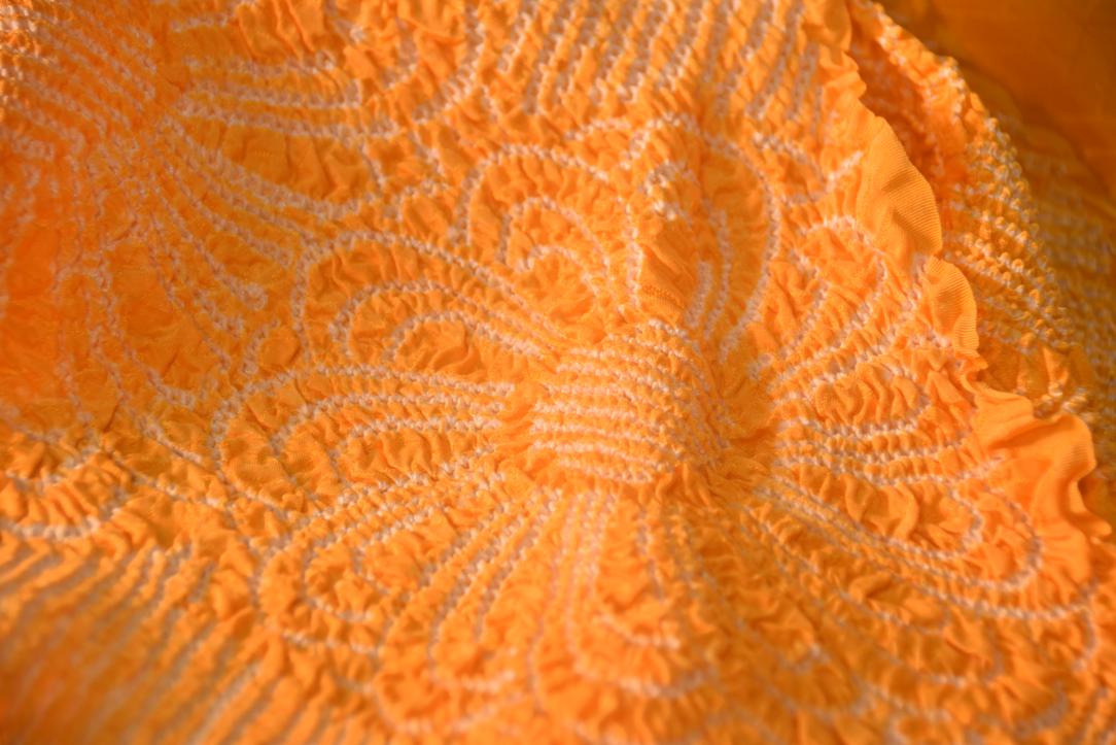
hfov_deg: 15.2
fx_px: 4185
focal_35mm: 135
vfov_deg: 10.2
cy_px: 372
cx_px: 558
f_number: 5.6
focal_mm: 90
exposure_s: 1/60
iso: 400
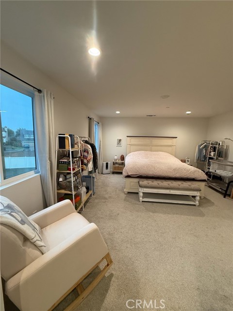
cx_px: 116
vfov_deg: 102.1
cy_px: 156
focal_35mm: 14
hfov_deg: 85.7
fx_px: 126
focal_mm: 2.22
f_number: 2.2
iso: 250
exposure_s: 1/60
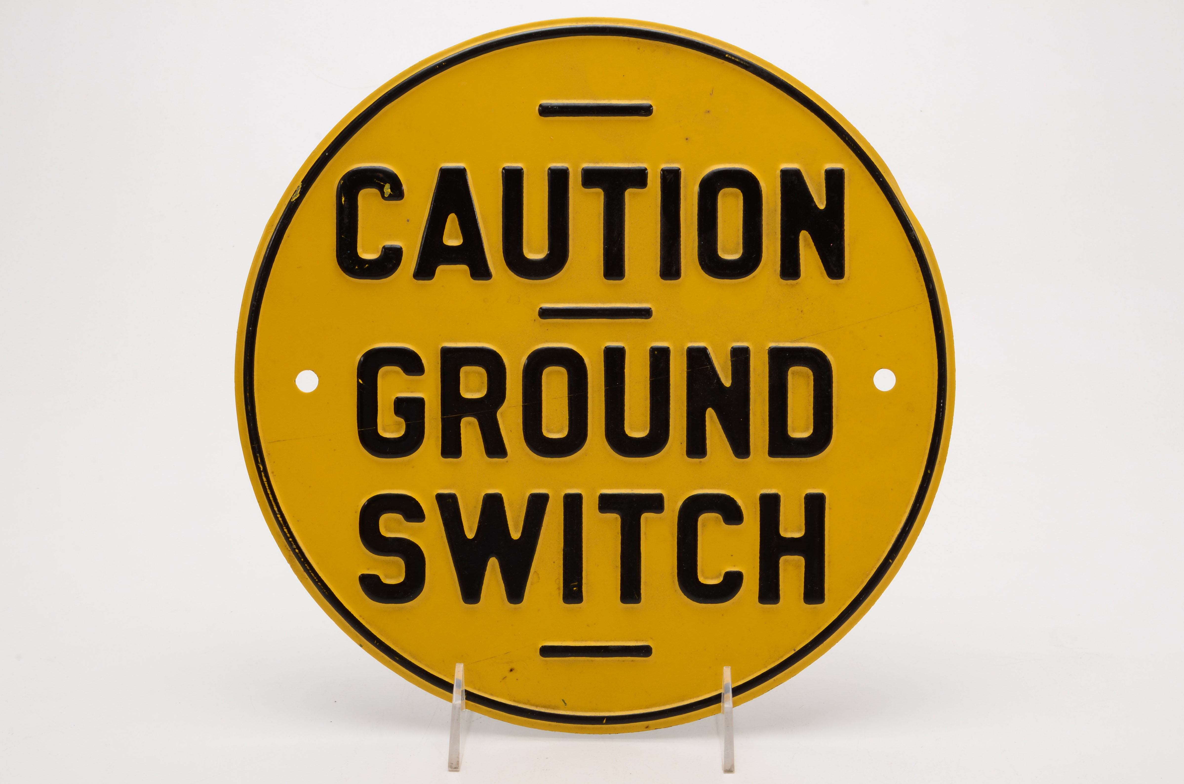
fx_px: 1674
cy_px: 392
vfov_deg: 26.4
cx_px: 592
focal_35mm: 51
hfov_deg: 39.0
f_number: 25
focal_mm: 34
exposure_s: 1/160
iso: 100
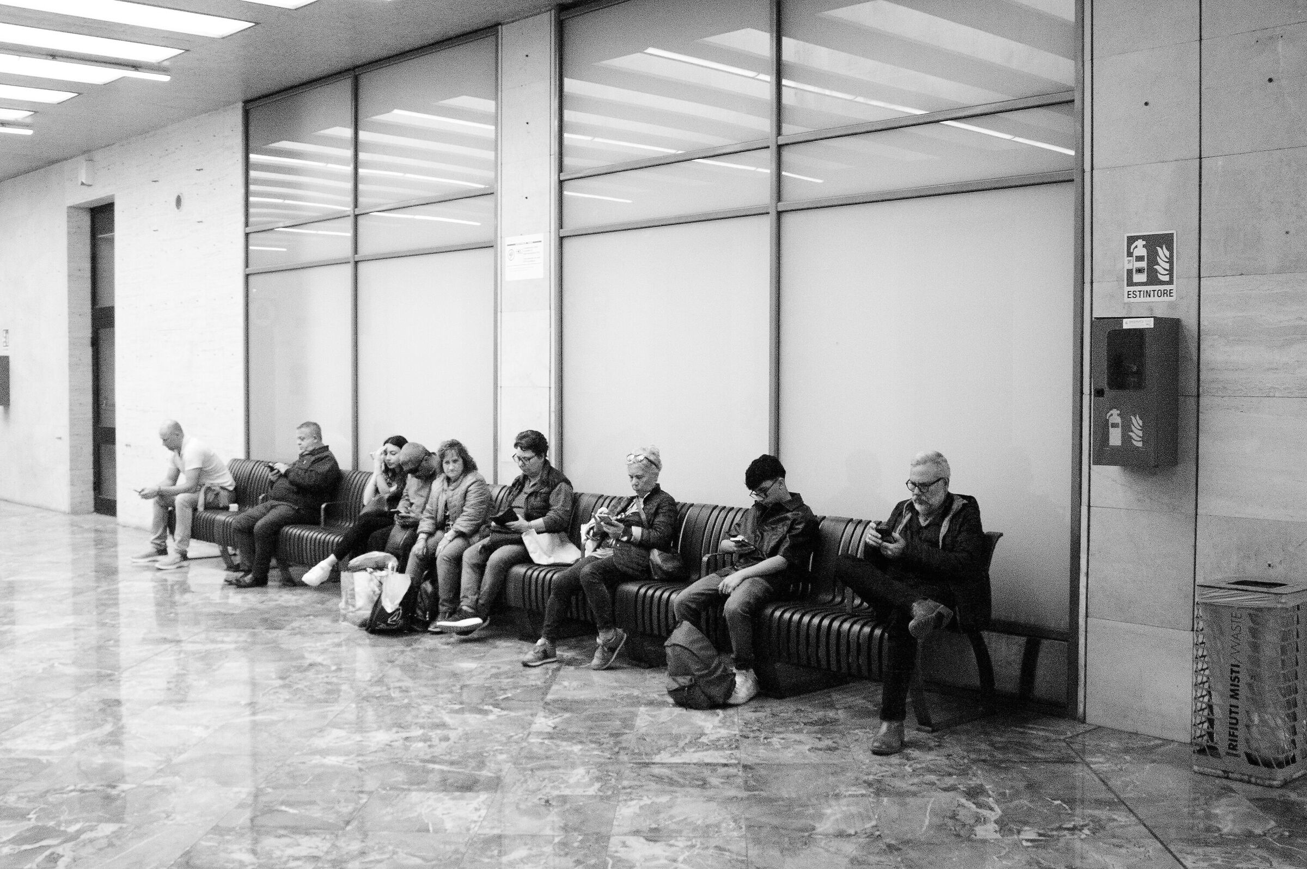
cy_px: 434
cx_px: 654
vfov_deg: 34.2
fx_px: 1415
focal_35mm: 39
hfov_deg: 49.6
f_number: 6.7
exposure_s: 1/125
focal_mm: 26
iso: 1600
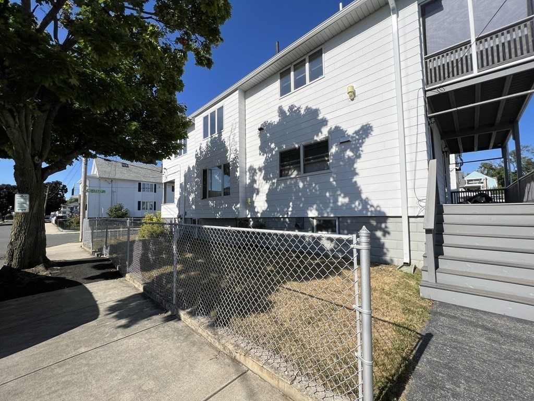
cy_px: 200
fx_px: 201
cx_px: 267
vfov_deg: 89.9
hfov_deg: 106.2
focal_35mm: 13
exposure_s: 1/2421
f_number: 1.8
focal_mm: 1.57
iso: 32
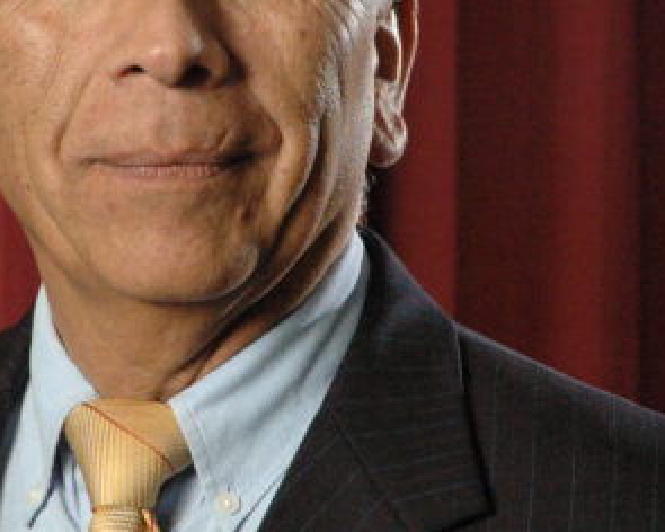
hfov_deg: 7.5
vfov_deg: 6.0
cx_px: 243
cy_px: 175
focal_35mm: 256
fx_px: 5038
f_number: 10
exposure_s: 1/8000
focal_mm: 70
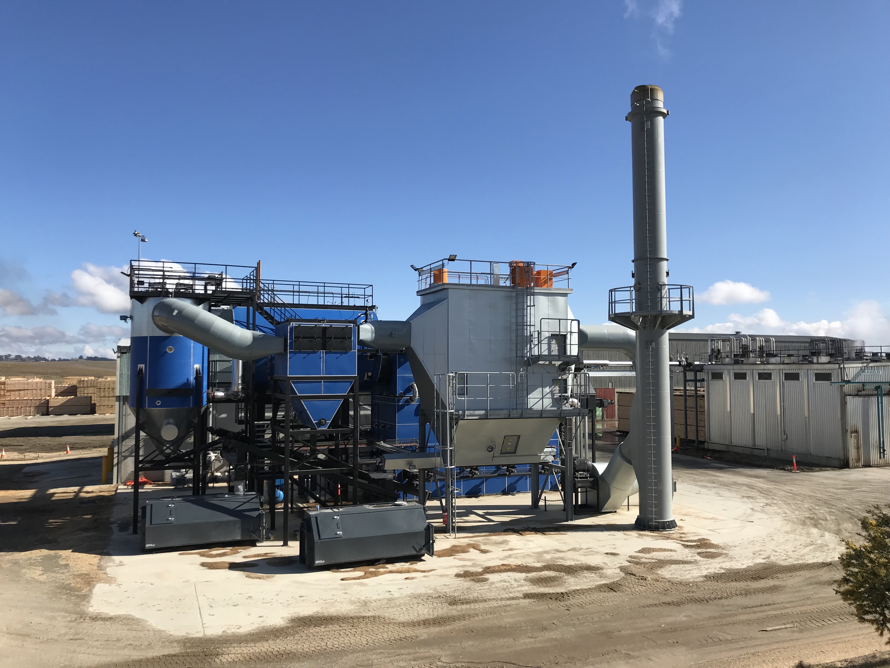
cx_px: 445
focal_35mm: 28
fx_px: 720
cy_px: 334
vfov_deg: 49.7
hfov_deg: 63.4
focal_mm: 3.99
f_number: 1.8
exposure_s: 1/2519
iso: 20
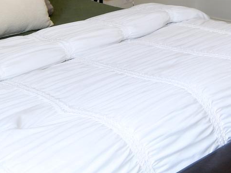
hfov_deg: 25.5
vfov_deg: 18.5
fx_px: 494
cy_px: -50
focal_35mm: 74
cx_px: 206
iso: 200
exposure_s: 1/60
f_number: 4
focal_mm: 12
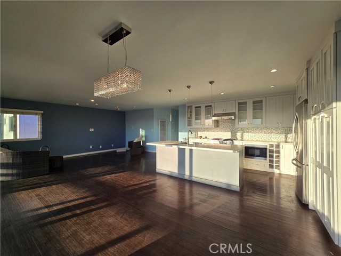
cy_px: 128
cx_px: 170
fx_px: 128
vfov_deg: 89.9
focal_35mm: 13
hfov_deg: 106.2
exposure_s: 1/457
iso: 50
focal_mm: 2.2
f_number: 2.2
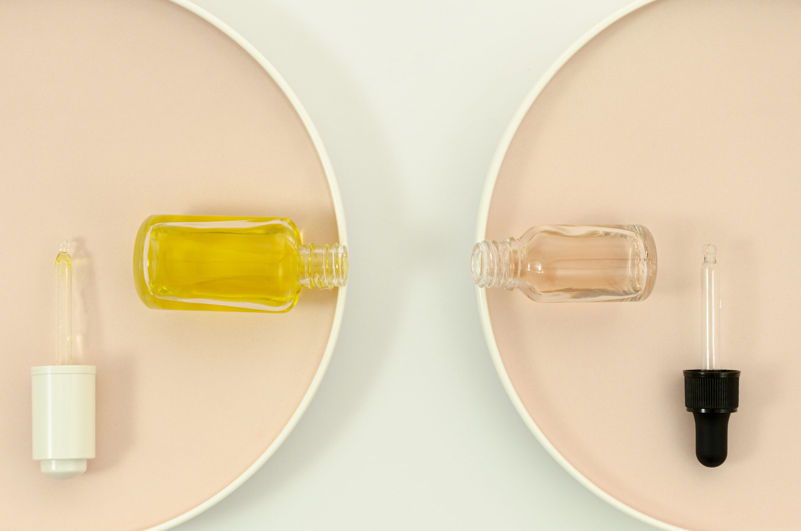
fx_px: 1499
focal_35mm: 68
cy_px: 266
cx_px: 400
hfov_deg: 29.9
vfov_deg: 20.1
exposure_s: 1/50
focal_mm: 45
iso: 100
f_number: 7.1
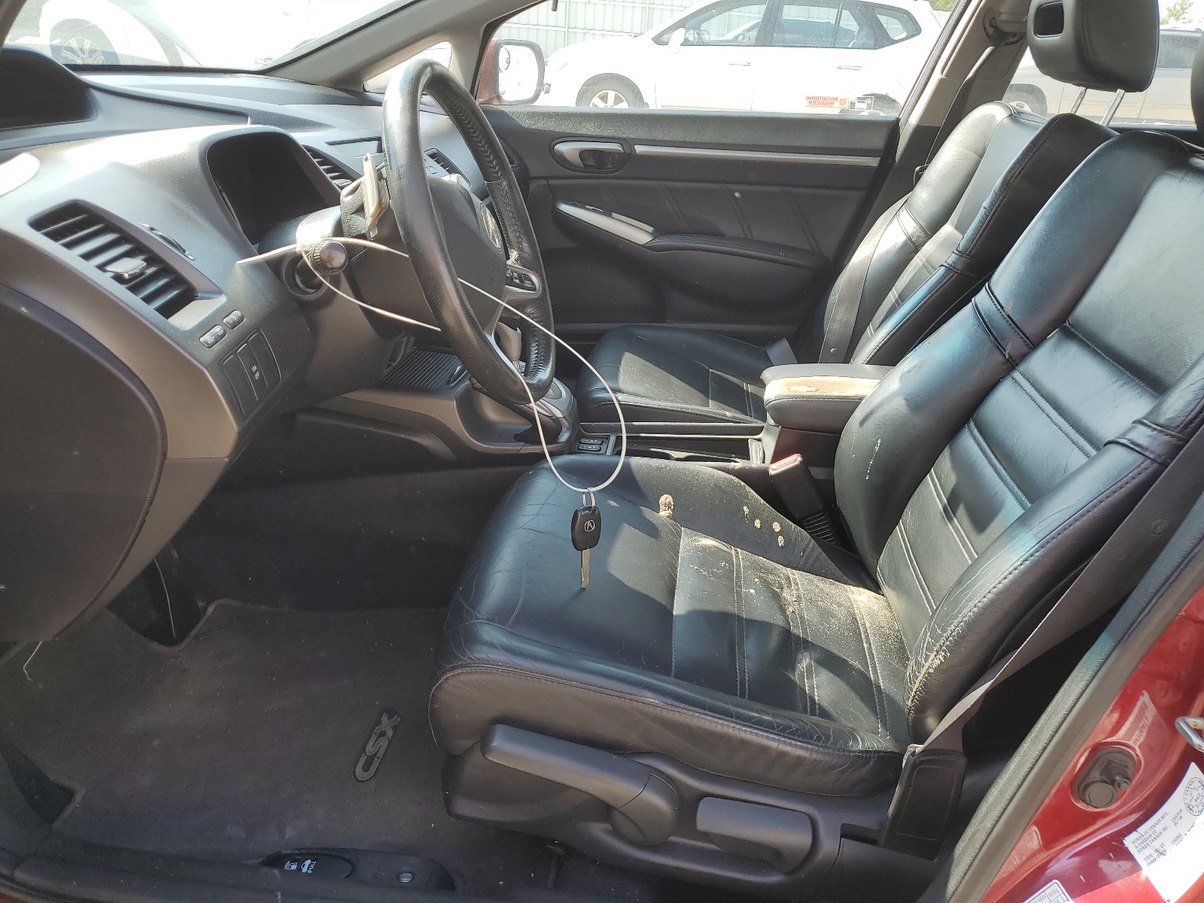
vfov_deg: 53.1
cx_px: 602
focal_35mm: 26
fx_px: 904
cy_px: 452
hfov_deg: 67.3
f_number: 1.5
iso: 50
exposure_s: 1/455
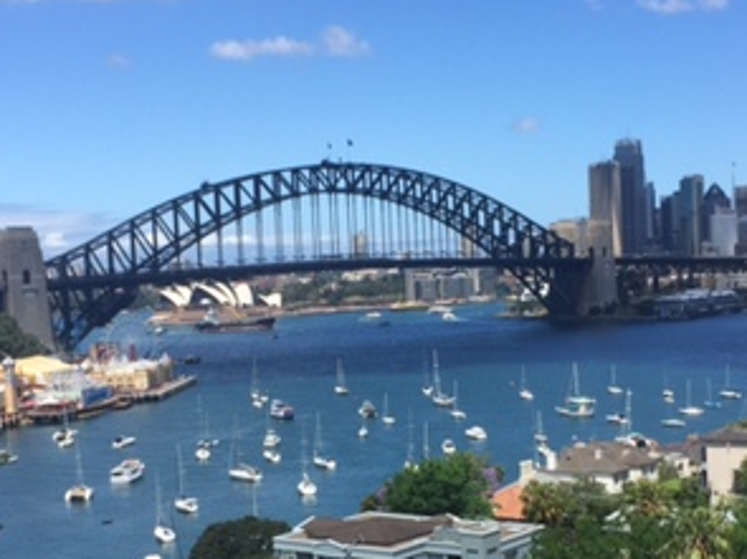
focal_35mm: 63
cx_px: 430
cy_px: 400
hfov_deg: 30.7
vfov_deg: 23.1
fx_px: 1359
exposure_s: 1/1883
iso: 32
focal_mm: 4.15
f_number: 2.2
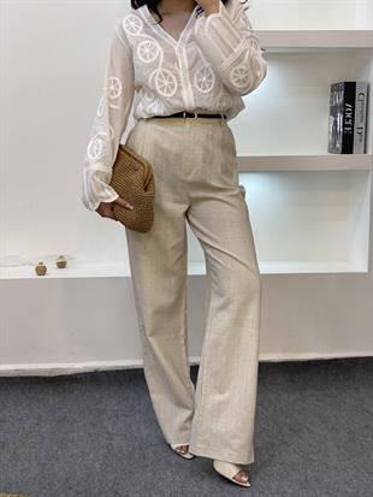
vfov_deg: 36.8
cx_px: 186
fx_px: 747
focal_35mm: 52
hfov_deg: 28.0
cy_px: 248
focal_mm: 6
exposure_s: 1/100
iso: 64
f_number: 2
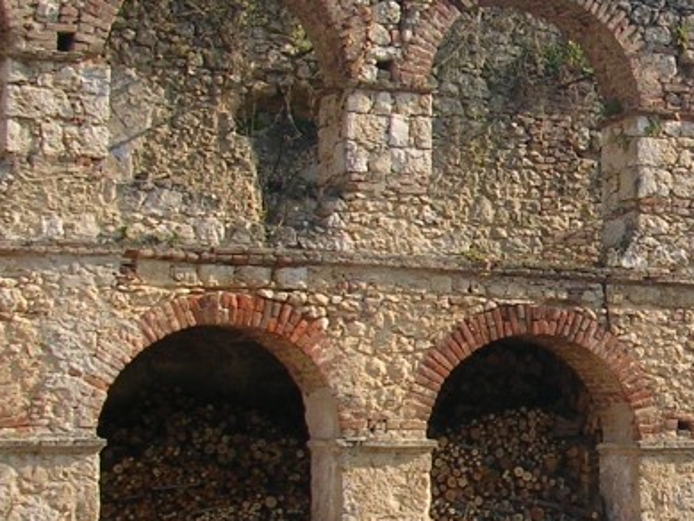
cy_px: 312
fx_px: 2005
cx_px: 853
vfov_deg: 14.8
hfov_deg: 18.5
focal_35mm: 100
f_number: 2.8
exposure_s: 1/512
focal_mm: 5.8
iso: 50
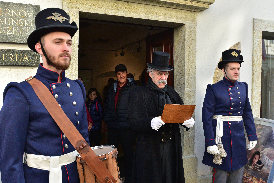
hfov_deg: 54.4
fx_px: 266
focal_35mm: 35
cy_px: 92
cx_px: 137
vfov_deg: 37.9
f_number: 5.6
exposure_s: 1/400
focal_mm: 35
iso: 500
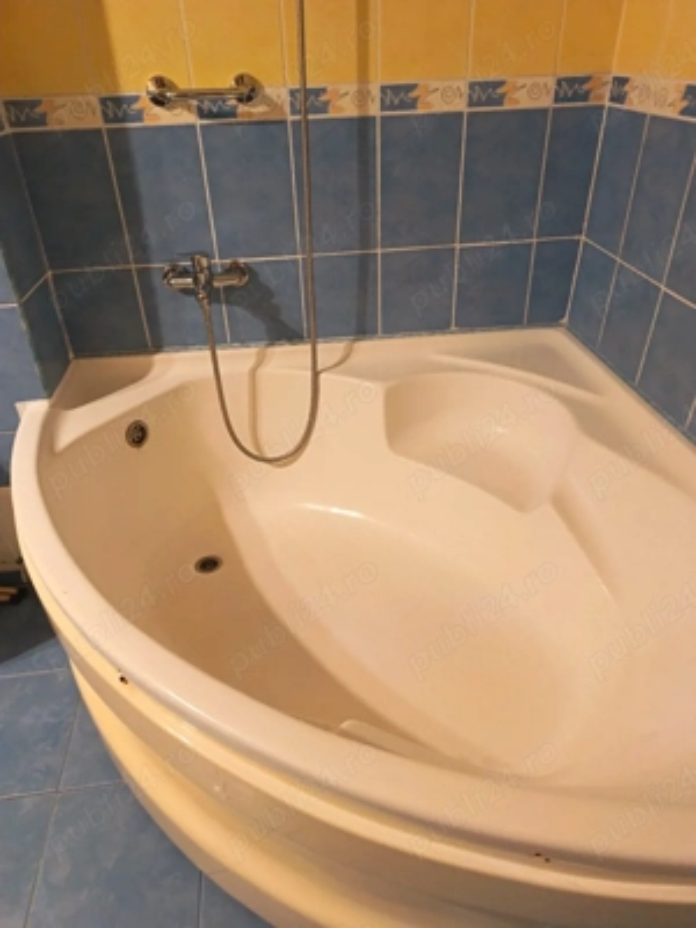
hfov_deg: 56.8
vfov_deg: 71.6
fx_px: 643
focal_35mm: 24
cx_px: 348
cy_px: 464
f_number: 1.75
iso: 2964
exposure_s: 1/33.3
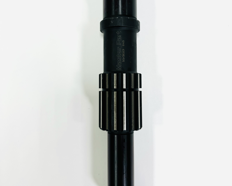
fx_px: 220
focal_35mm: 32
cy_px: 71
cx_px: 119
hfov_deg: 55.7
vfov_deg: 45.5
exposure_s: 1/100
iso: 64
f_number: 1.78
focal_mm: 6.76
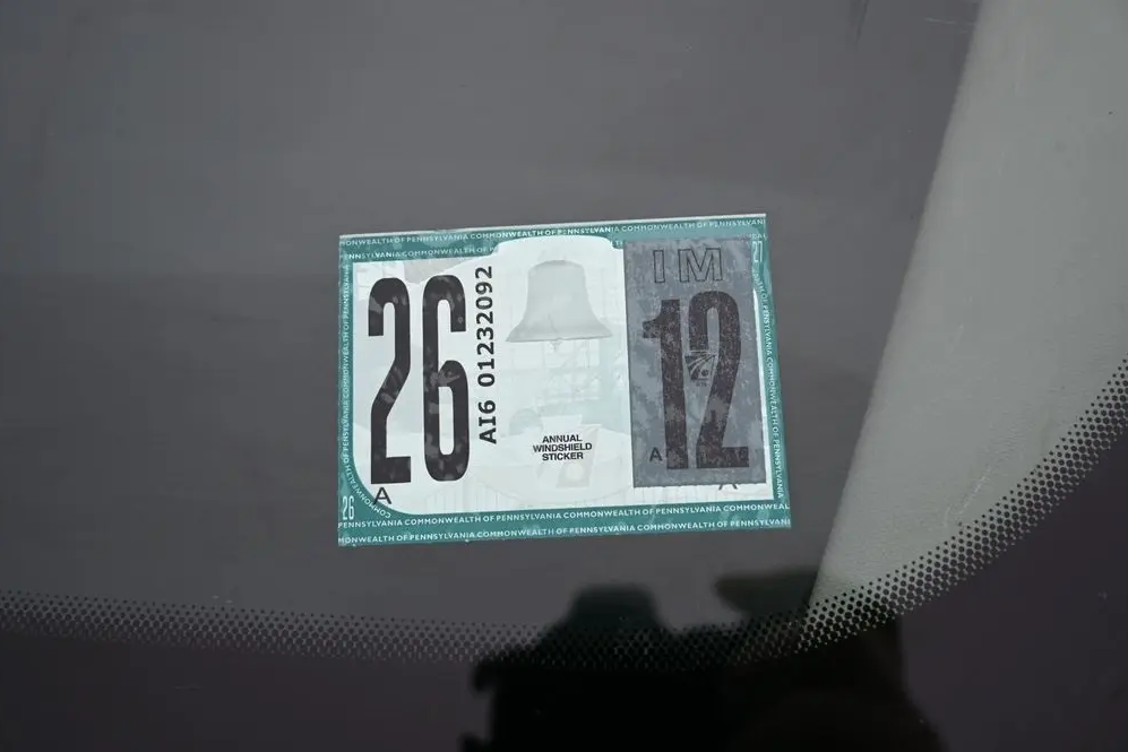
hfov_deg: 50.1
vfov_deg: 34.6
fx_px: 1207
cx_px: 565
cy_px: 384
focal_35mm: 39
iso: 220
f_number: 4.2
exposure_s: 1/250
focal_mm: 25
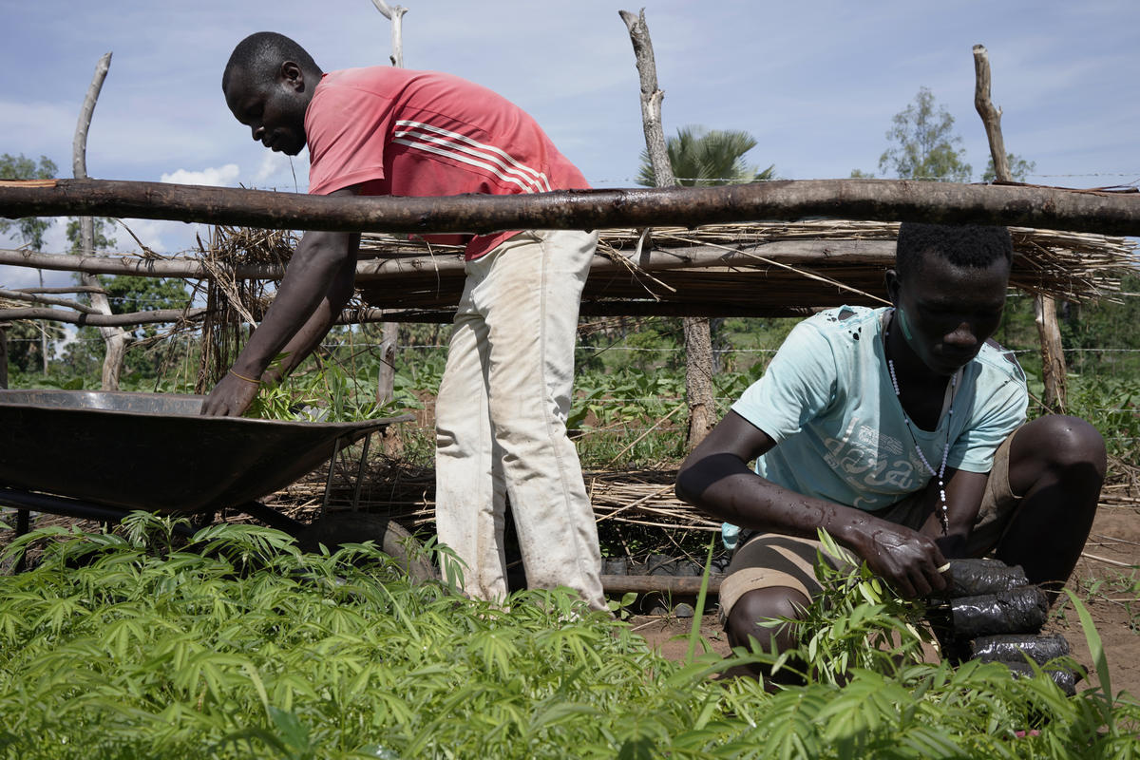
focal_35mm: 35
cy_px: 380
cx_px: 570
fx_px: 1108
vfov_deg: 37.9
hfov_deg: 54.4
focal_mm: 35
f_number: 8
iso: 100
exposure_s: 1/250
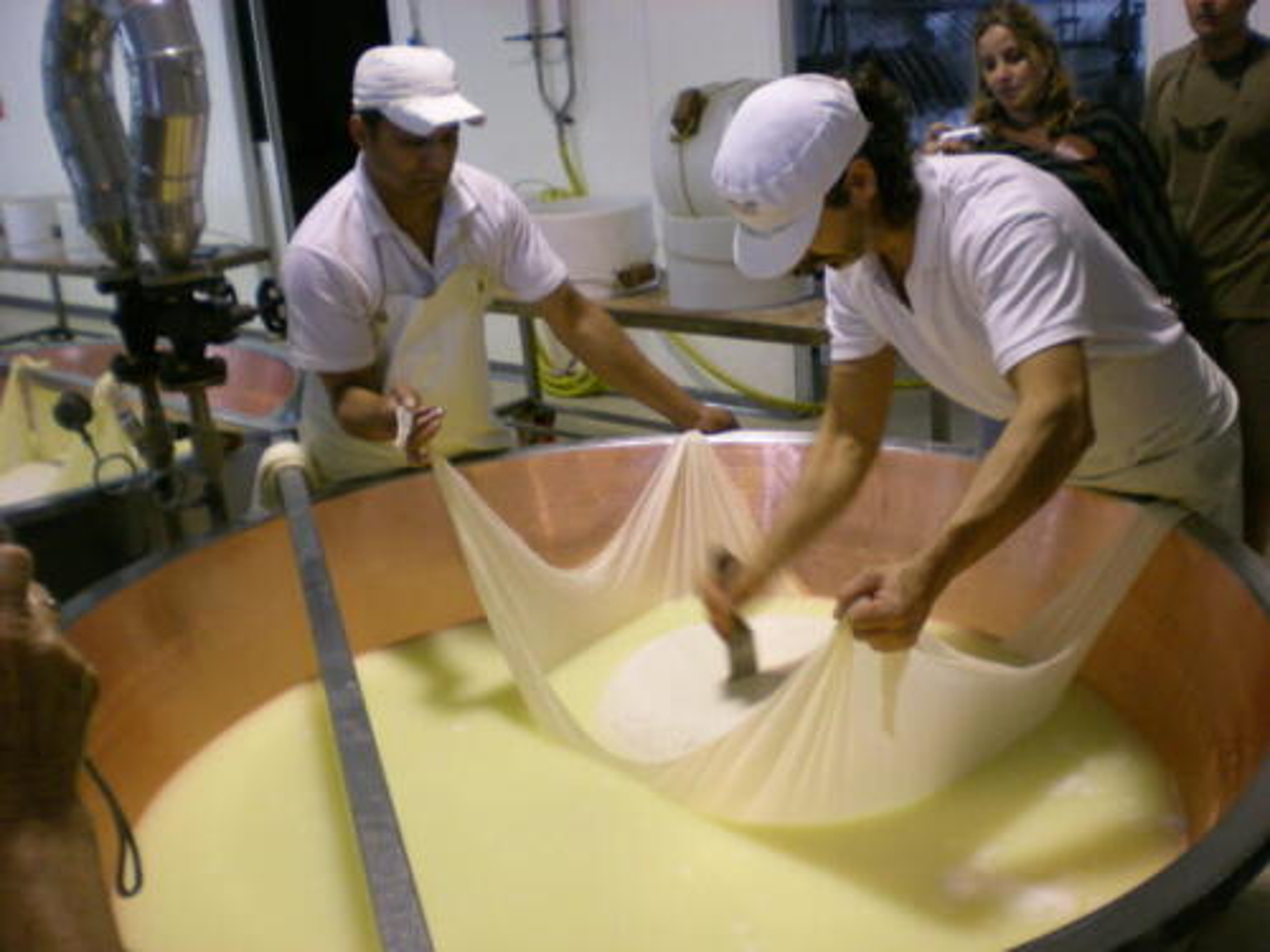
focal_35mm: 38
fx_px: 1394
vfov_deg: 37.7
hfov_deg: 49.0
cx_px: 635
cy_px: 476
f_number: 3.1
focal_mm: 6.3
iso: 200
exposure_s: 1/35
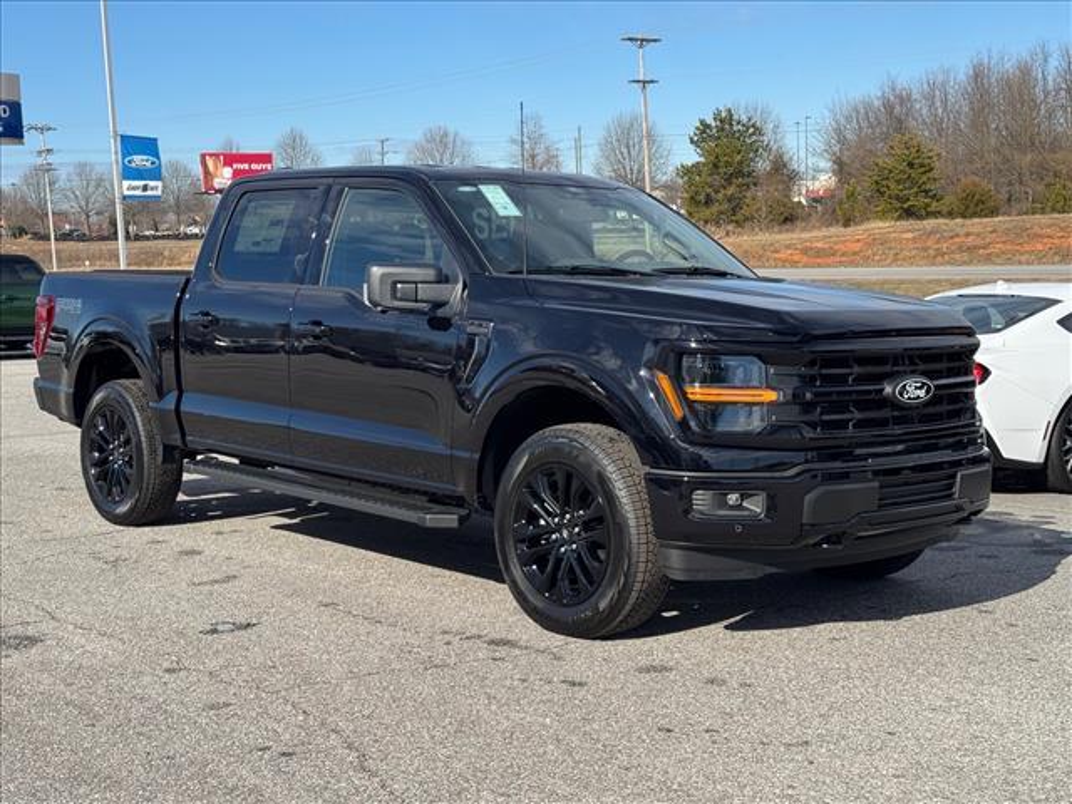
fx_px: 1486
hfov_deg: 39.7
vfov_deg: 30.3
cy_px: 402
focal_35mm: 48
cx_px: 536
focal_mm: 6.76
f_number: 1.78
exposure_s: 1/3817
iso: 64
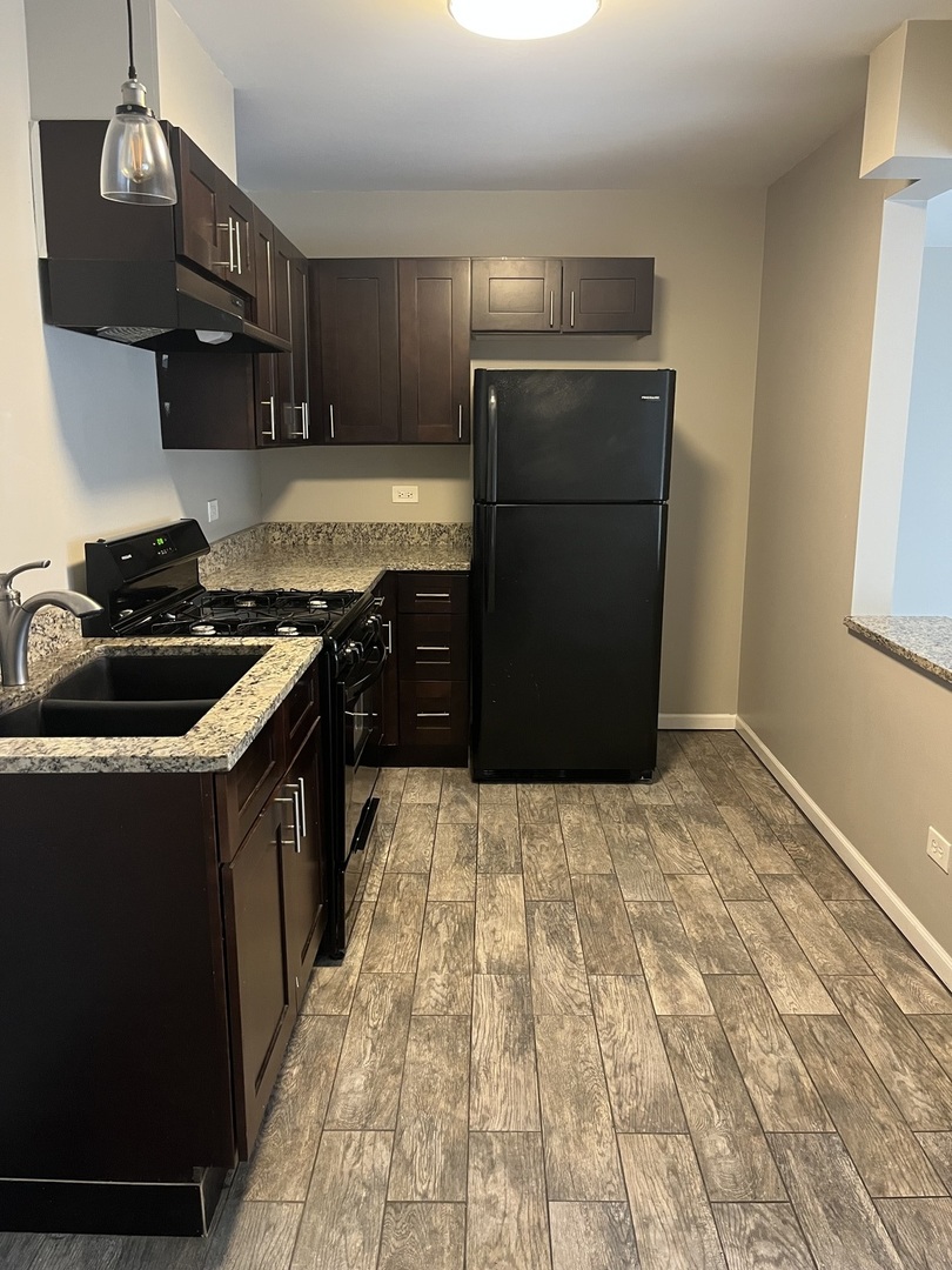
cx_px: 476
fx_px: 953
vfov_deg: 67.3
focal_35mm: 26
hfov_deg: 53.1
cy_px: 635
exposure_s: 1/40
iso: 400
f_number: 1.6
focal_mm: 5.1
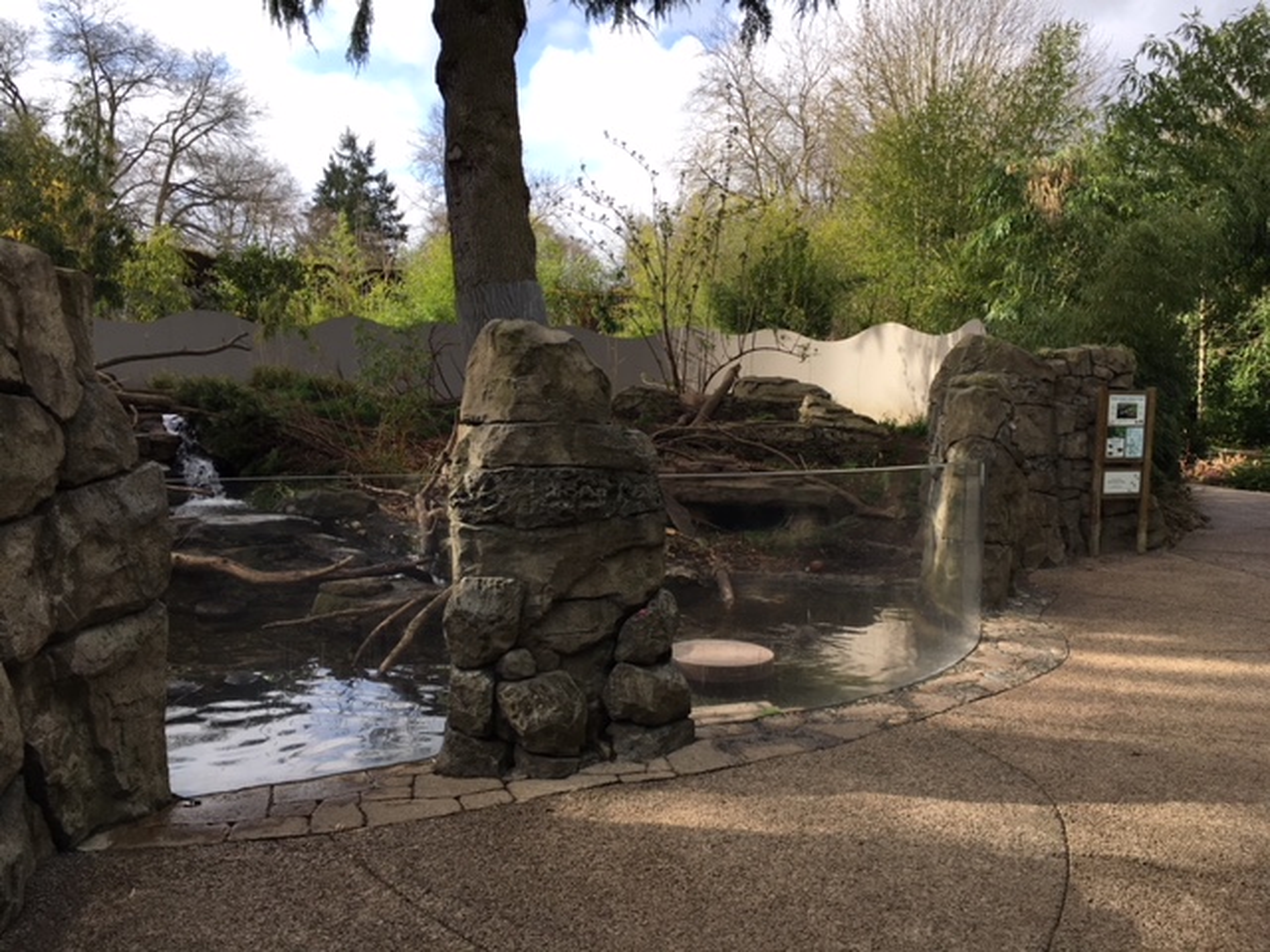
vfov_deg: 48.2
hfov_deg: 61.7
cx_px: 635
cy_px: 476
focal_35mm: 29
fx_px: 1064
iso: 25
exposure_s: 1/718
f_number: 2.2
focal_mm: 4.15
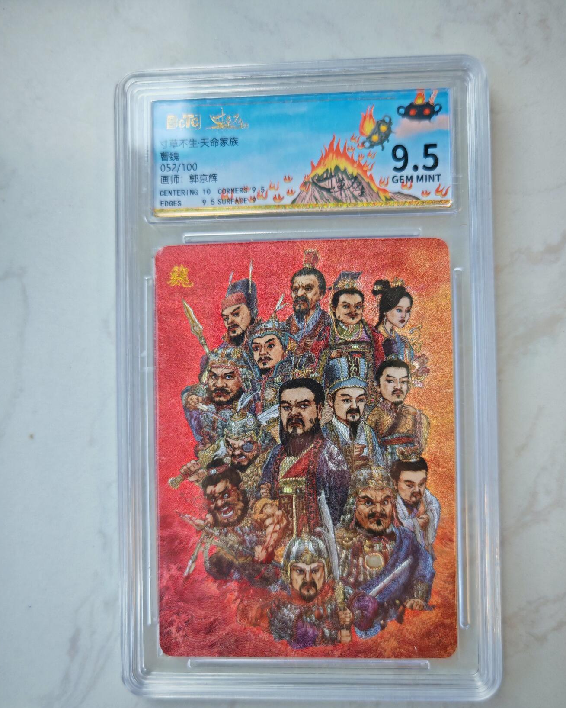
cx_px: 288
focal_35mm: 29
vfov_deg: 60.3
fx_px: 607
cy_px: 389
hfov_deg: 50.0
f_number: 1.9
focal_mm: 6.67
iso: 500
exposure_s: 1/50
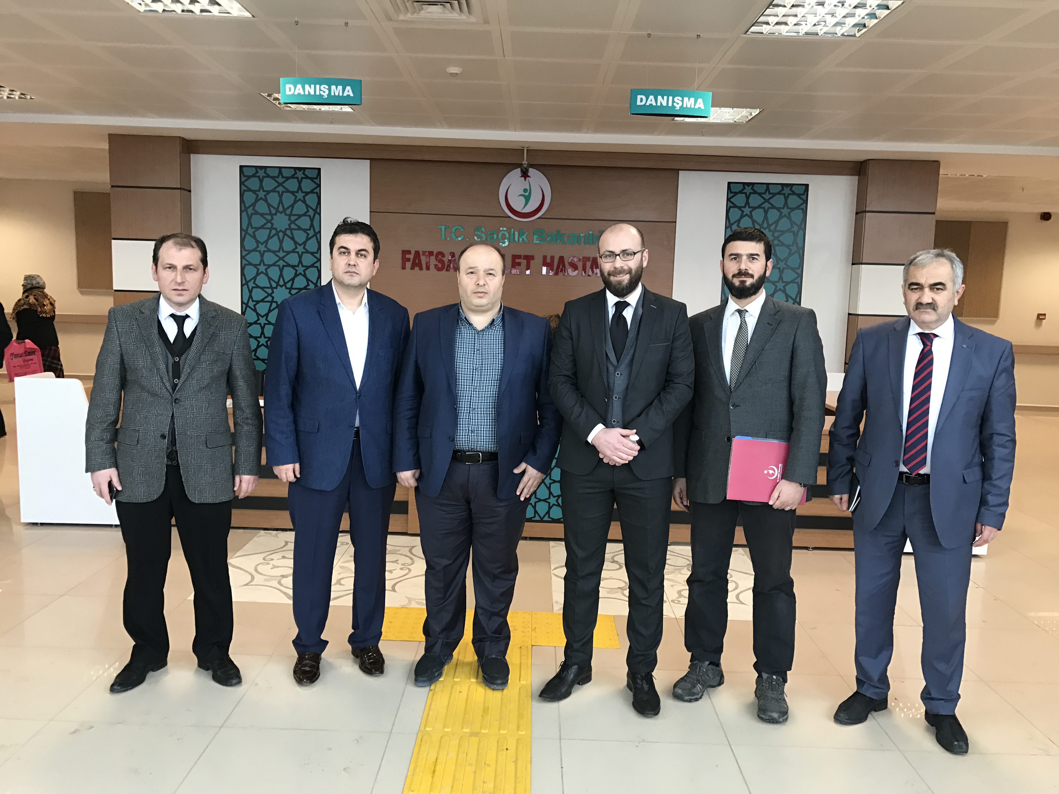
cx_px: 530
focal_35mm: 28
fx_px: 857
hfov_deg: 63.4
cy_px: 397
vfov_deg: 49.7
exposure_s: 1/33
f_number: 1.8
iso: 40
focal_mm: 3.99
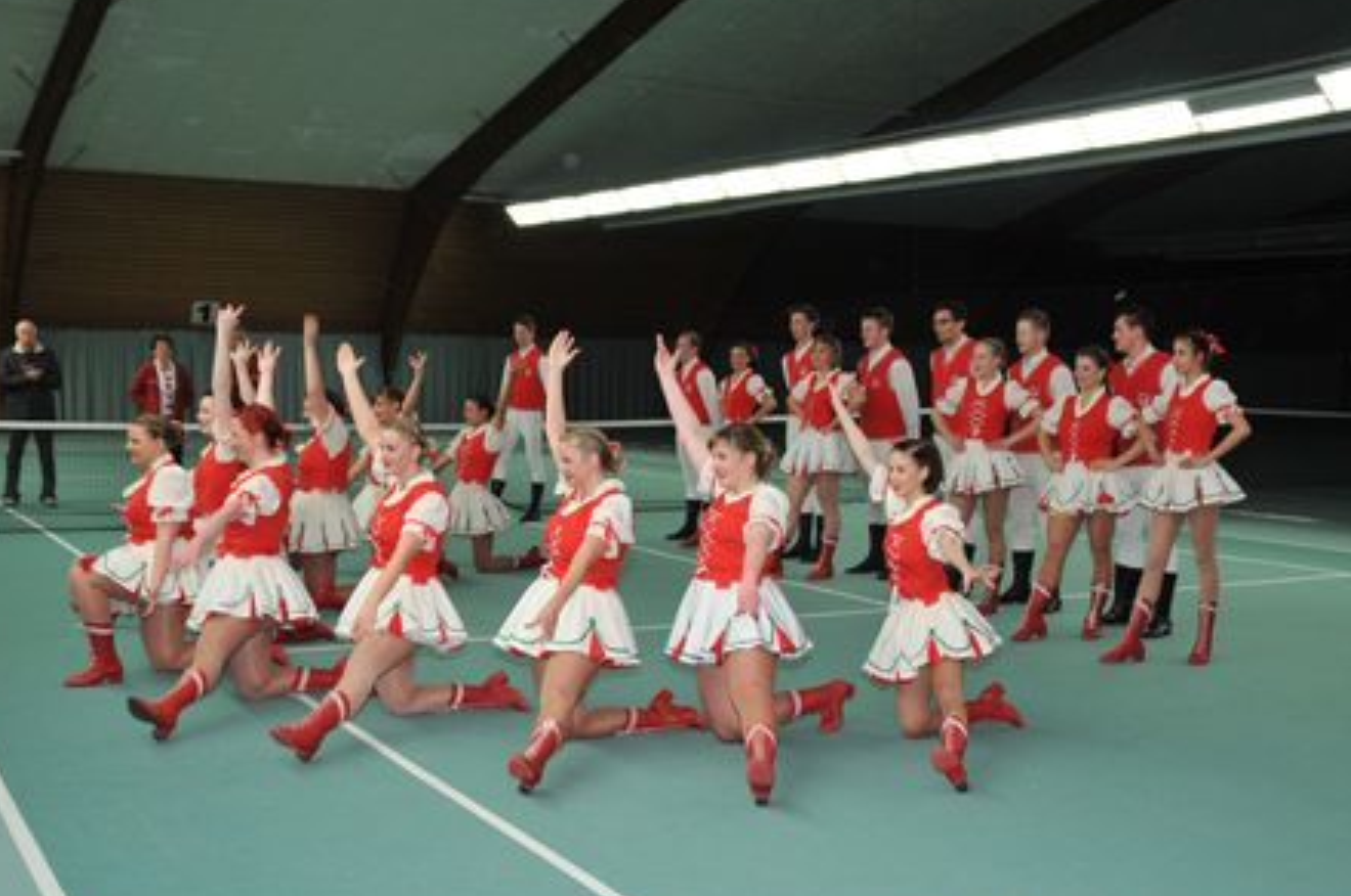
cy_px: 463
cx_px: 679
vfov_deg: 31.4
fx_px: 1595
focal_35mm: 43
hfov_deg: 45.9
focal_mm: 25
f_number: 5.6
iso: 640
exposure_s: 1/60
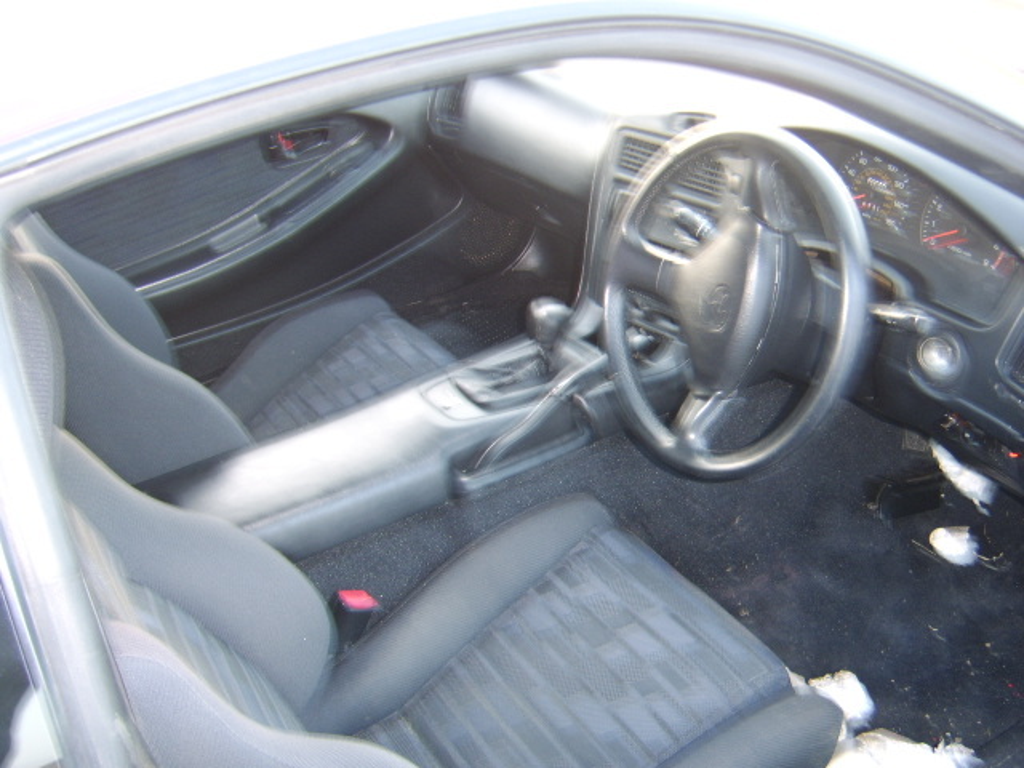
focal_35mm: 31
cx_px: 512
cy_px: 384
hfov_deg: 58.4
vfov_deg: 45.4
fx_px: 917
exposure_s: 1/2
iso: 71
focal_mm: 8.13
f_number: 2.7
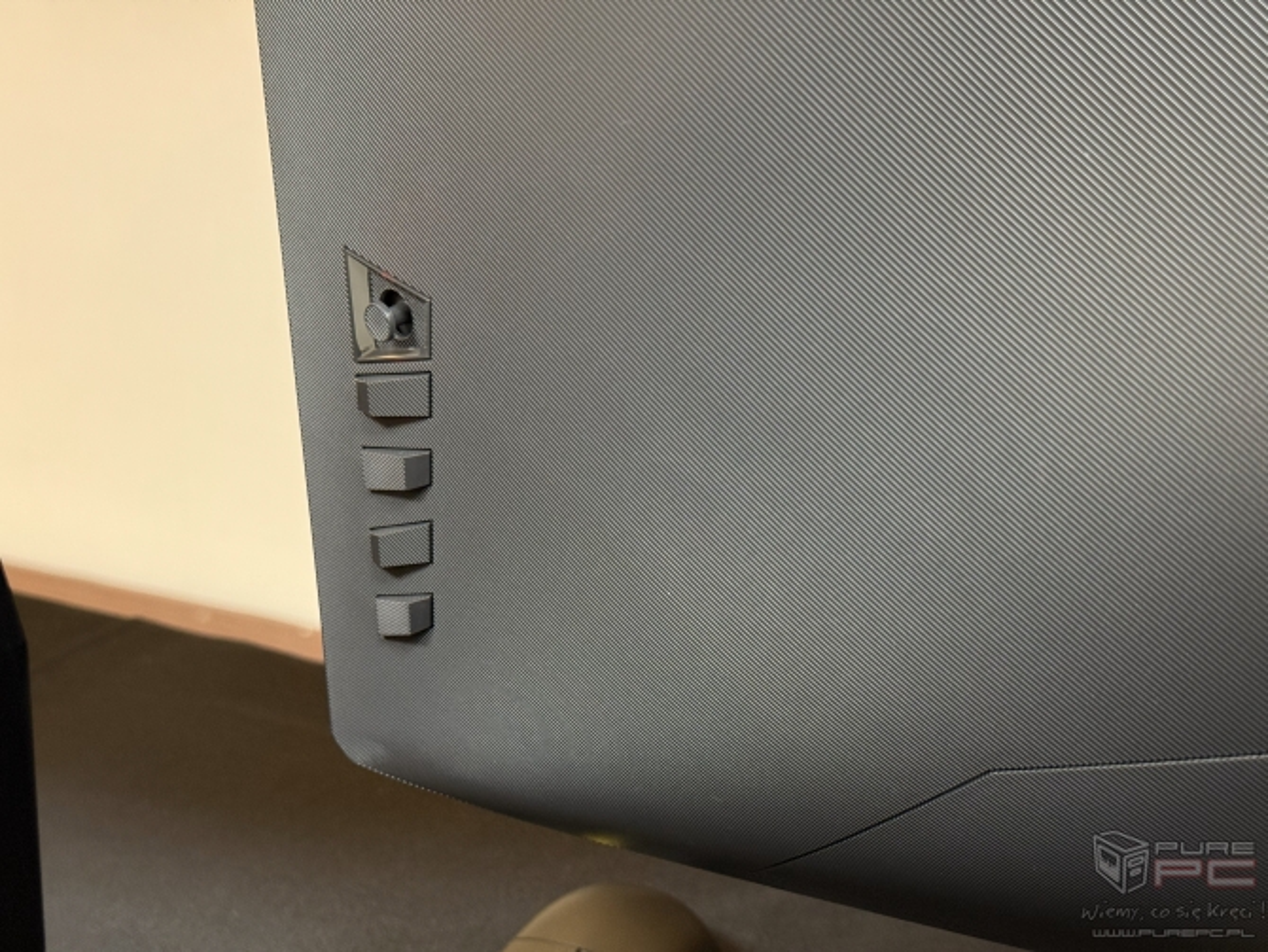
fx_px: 1759
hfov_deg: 39.6
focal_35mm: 48
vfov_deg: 30.3
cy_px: 476
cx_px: 634
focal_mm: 6.76
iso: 200
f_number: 1.78
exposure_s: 1/40
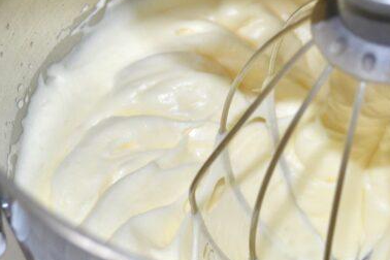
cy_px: 110
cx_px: 307
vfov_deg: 16.8
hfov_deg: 24.7
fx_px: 877
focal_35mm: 81
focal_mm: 34
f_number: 5
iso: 250
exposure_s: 1/60
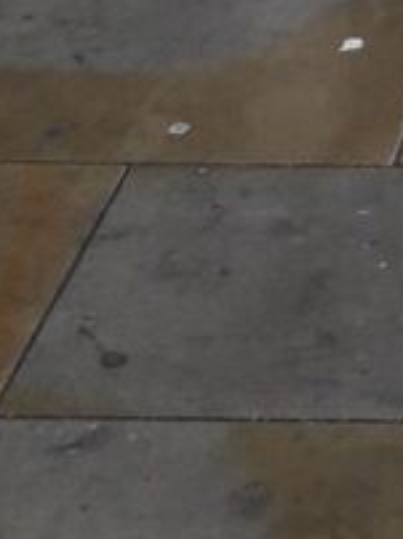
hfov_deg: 9.7
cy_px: -646
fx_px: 2209
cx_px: 801
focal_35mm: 142
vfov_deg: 11.9
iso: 50
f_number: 1.9
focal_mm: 3.7
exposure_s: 1/50
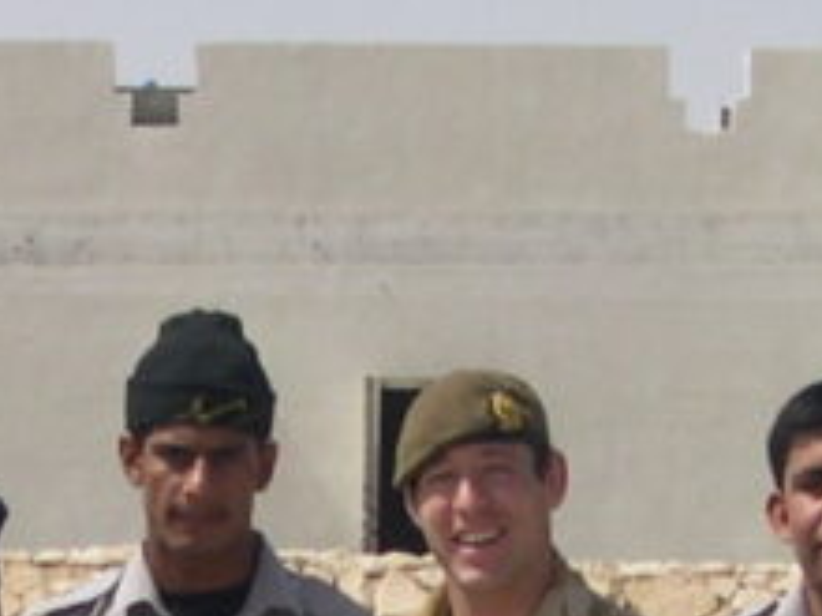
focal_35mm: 207
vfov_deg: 7.1
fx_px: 4915
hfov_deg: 9.5
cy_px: 750
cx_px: 183
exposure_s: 1/260
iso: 100
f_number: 7.6
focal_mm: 8
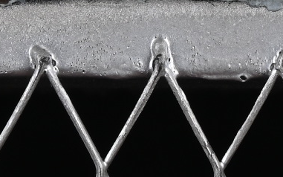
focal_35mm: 559
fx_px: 4311
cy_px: -428
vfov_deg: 2.3
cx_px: 204
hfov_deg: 3.8
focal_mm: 50
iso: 160
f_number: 8
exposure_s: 1/80
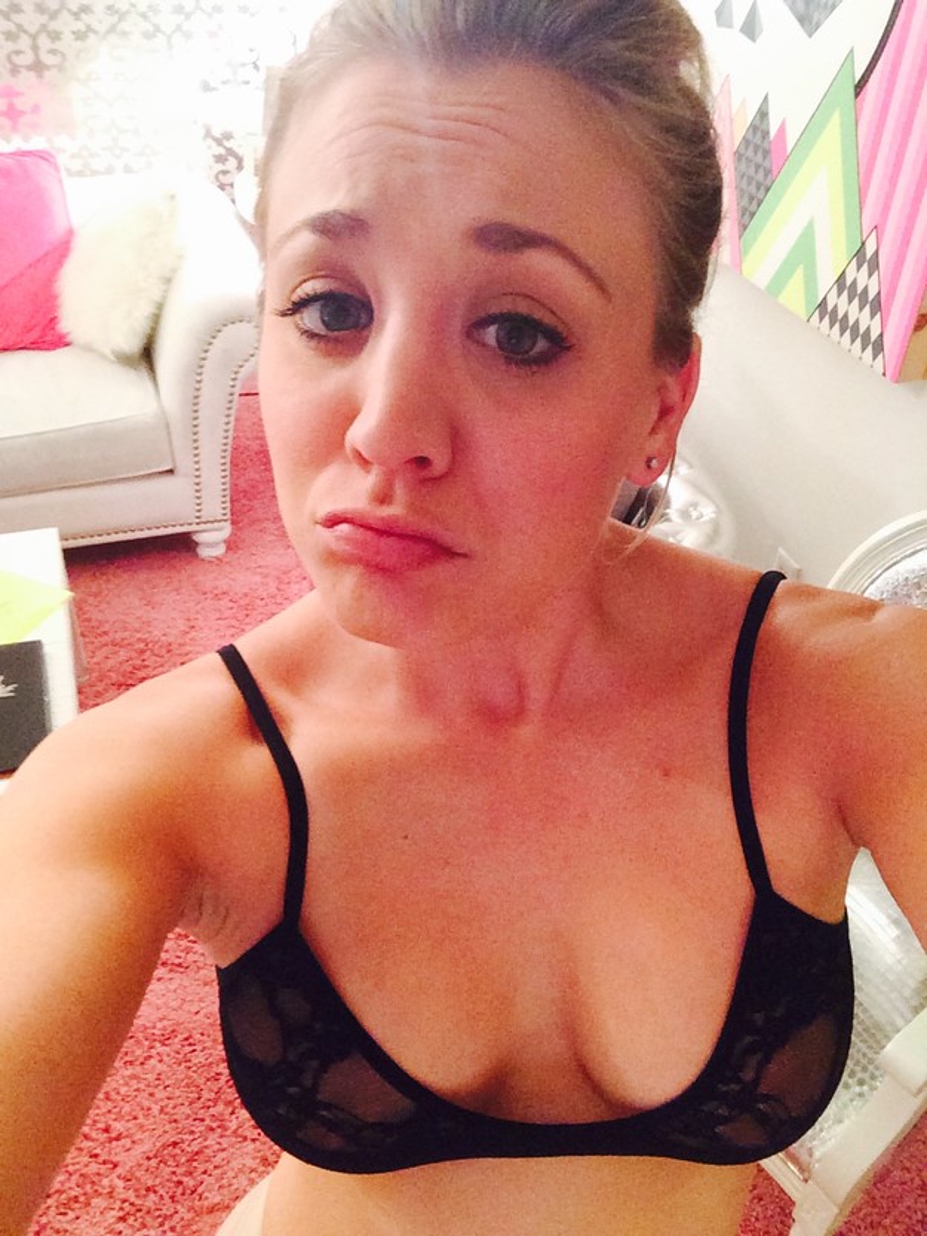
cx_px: 464
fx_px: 1178
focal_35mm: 33
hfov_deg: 43.0
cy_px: 618
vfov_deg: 55.3
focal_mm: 2.15
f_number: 2.4
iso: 400
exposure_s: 1/24
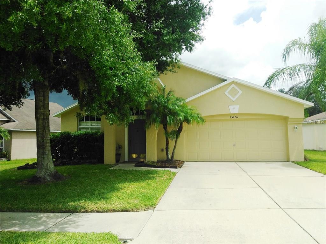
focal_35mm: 20
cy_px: 122
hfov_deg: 81.7
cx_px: 163
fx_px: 188
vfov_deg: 66.0
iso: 100
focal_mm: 3.46
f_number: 2.2
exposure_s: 1/1274
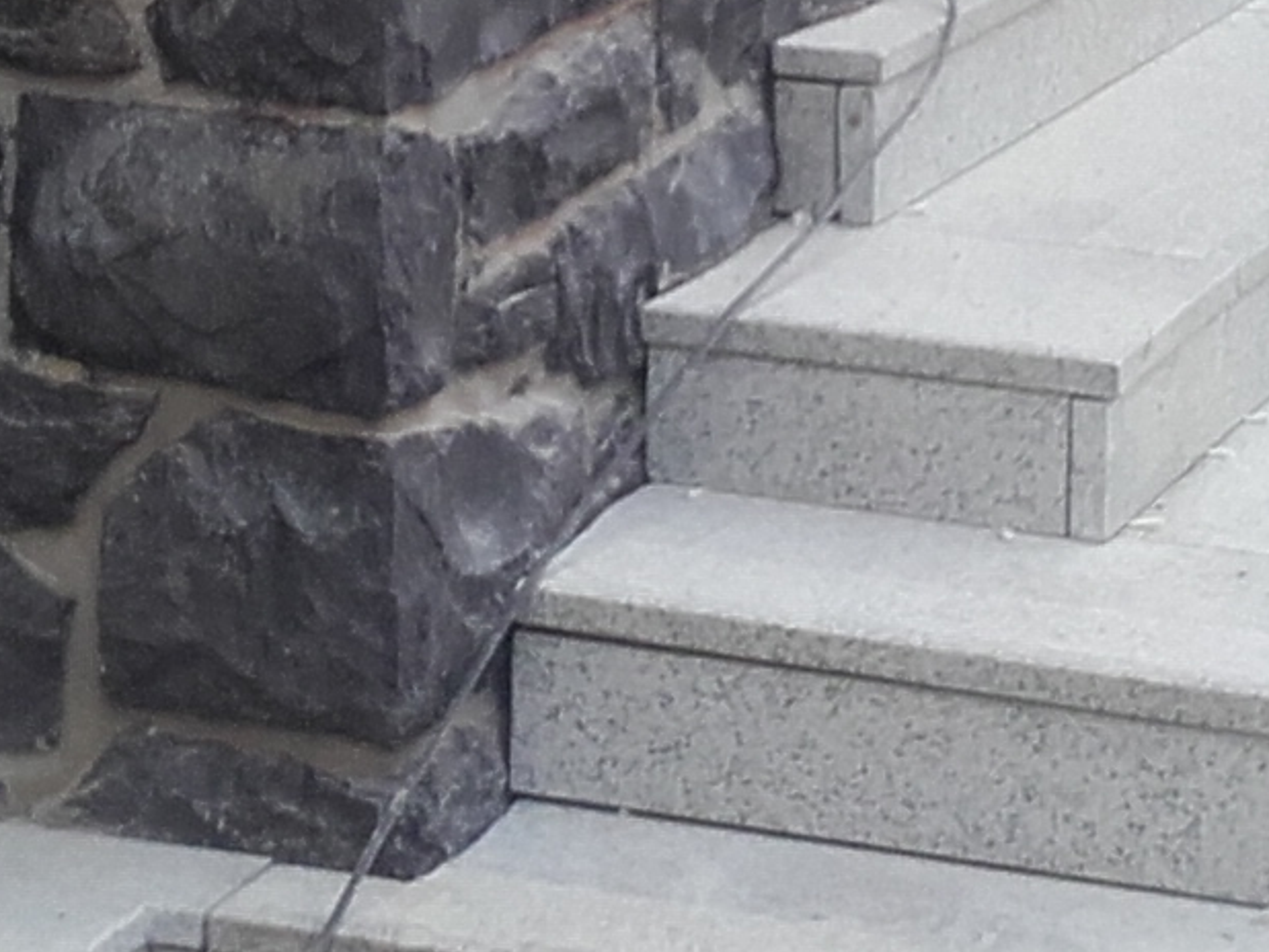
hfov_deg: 15.2
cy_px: -4
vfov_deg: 11.3
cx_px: 628
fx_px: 4768
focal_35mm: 130
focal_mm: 3.31
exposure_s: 1/166
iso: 50
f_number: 2.2
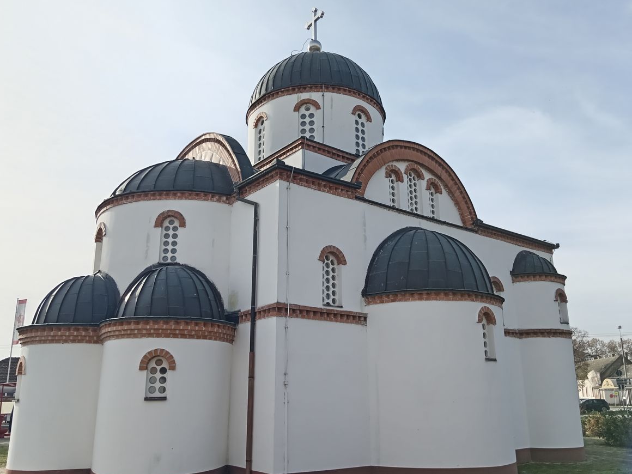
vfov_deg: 46.8
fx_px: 548
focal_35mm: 30
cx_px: 323
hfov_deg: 60.0
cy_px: 243
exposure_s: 1/762
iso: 100
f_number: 1.8
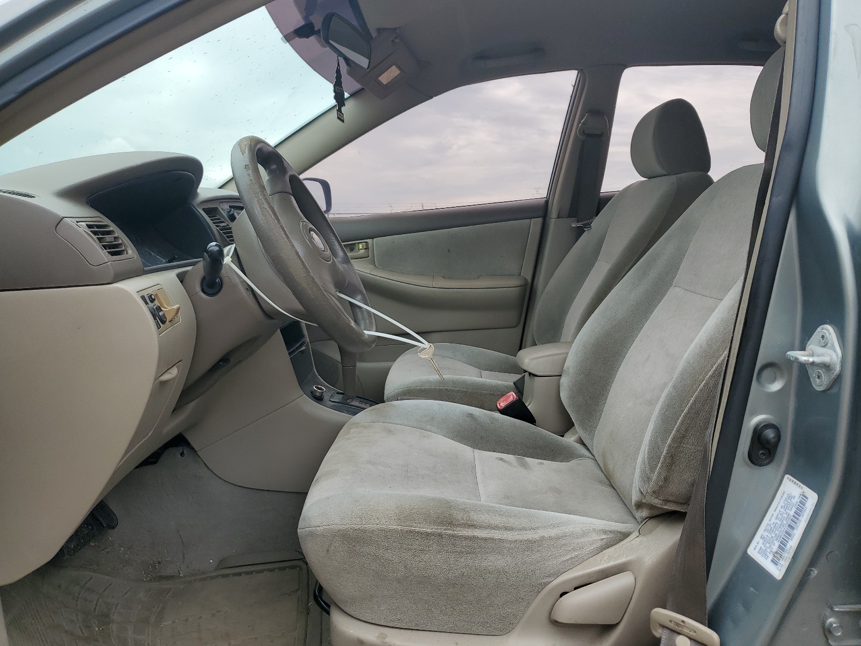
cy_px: 323
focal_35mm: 26
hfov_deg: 67.3
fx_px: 647
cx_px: 430
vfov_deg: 53.1
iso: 50
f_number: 1.5
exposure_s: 1/833
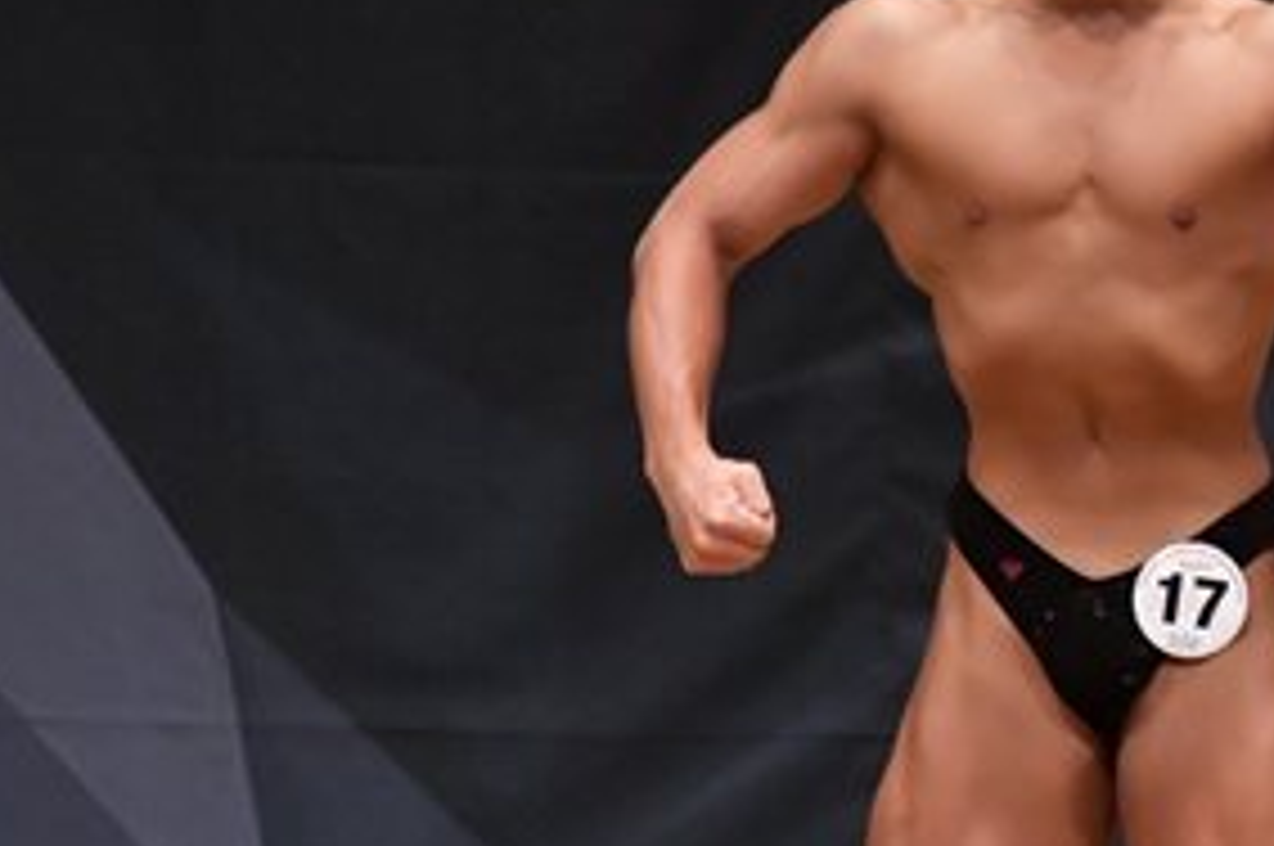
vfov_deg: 1.8
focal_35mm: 781
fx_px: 27607
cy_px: 666
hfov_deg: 2.6
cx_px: 1614
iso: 6400
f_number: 5.6
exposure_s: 1/400
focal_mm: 190
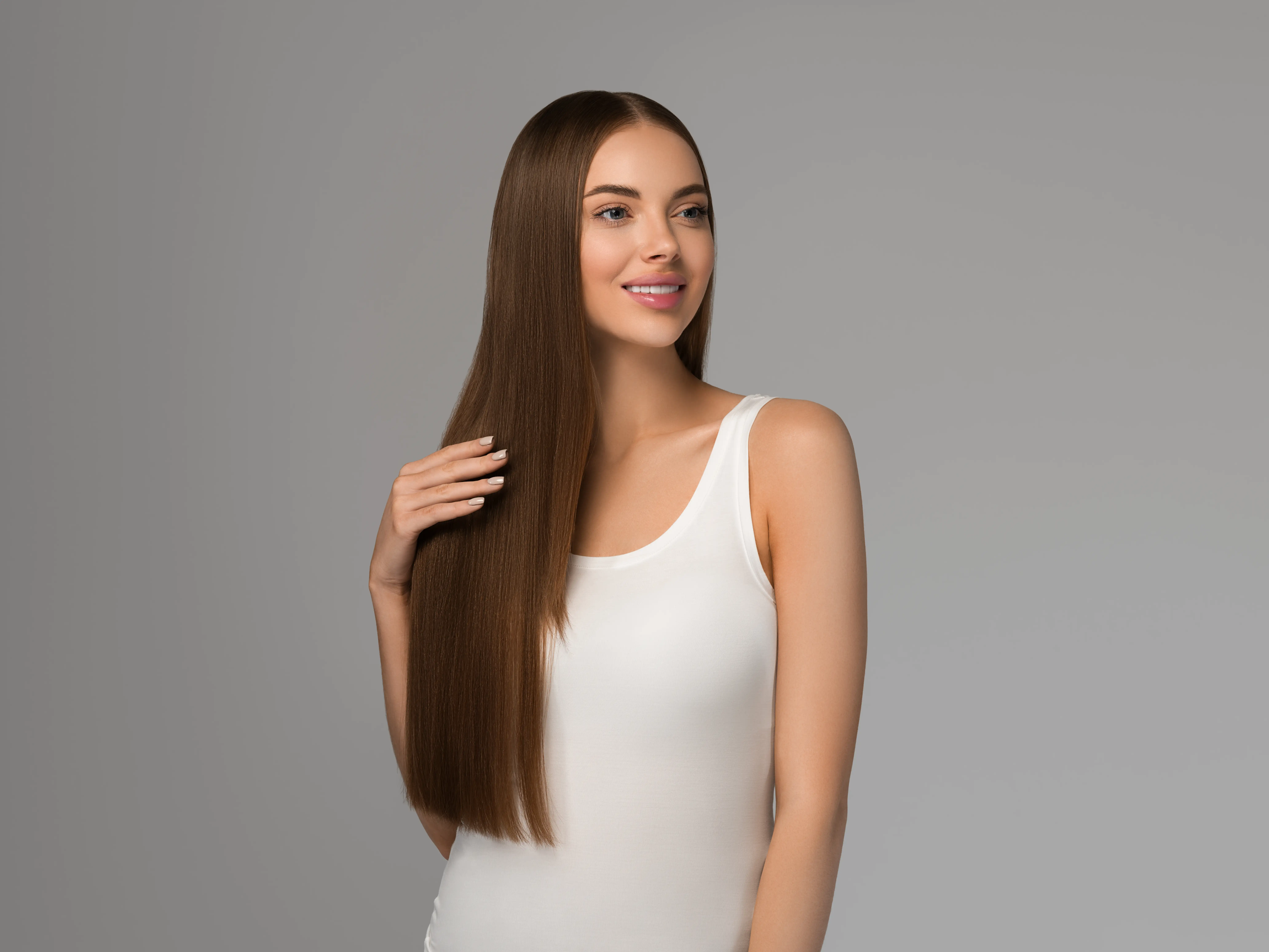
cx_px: 634
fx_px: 3446
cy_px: 476
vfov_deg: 15.7
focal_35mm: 94
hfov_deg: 20.9
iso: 100
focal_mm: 120
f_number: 10
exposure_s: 1/125
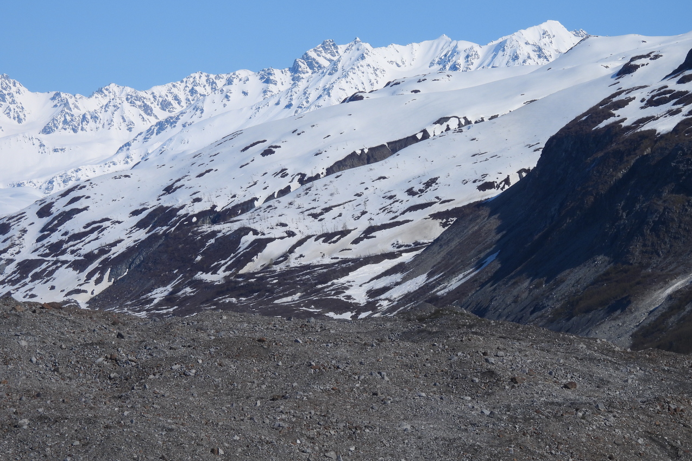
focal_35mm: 209
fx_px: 4017
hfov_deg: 9.8
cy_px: 202
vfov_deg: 6.6
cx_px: 345
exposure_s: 1/2000
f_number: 4.5
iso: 100
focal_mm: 35.7
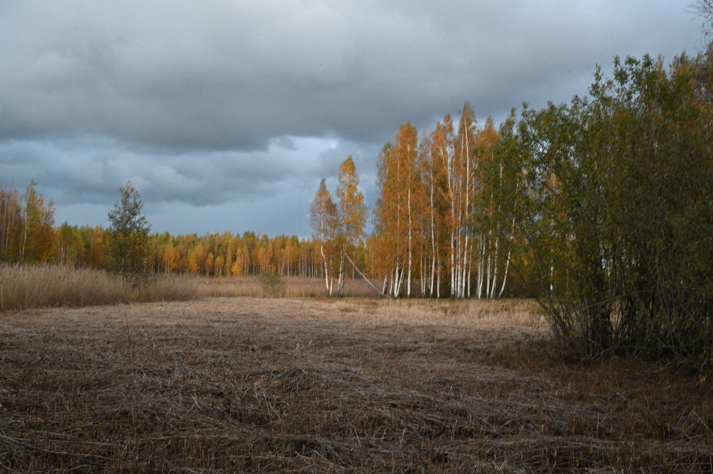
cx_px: 356
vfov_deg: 26.0
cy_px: 237
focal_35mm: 52
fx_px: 1029
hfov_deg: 38.2
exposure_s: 1/30
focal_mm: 52
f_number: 20
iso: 8000
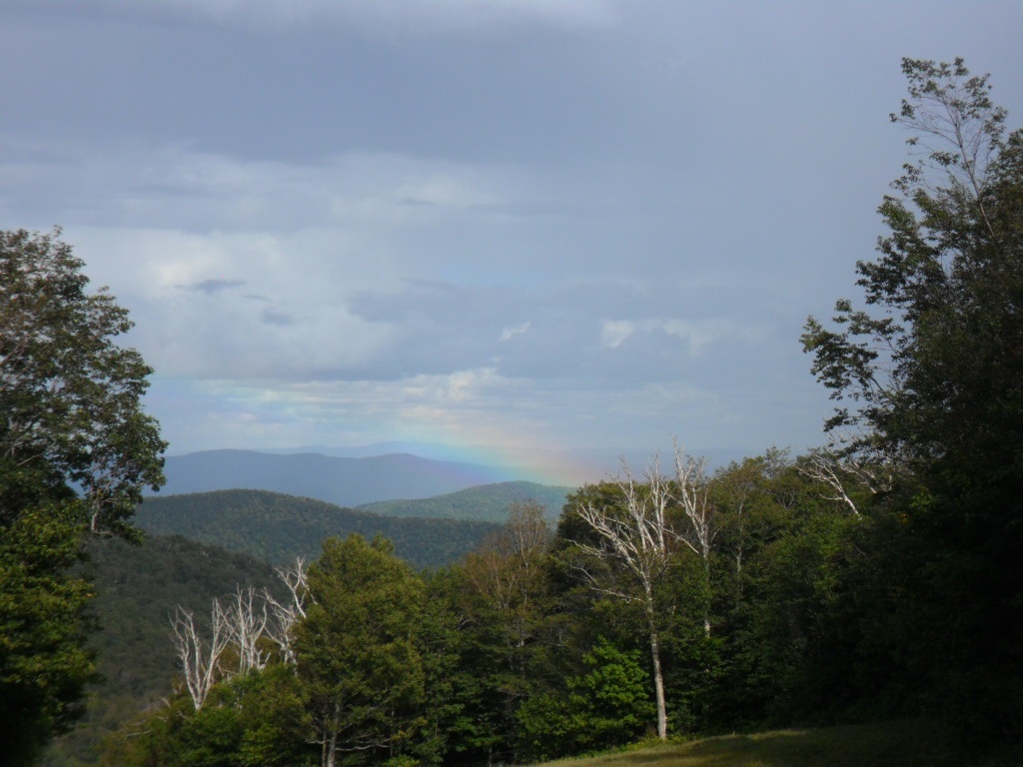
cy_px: 384
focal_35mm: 74
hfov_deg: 26.3
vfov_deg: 19.9
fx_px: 2187
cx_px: 512
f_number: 3.9
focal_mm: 13.2
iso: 80
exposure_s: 1/1000
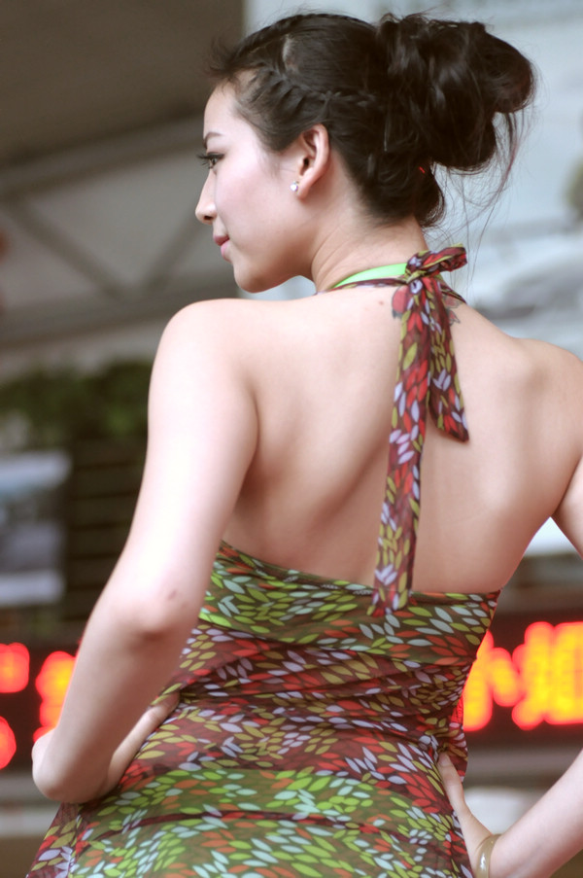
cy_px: 439
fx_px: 3287
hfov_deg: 10.1
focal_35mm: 135
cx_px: 292
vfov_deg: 15.2
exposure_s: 1/250
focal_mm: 90
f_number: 2.8
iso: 800
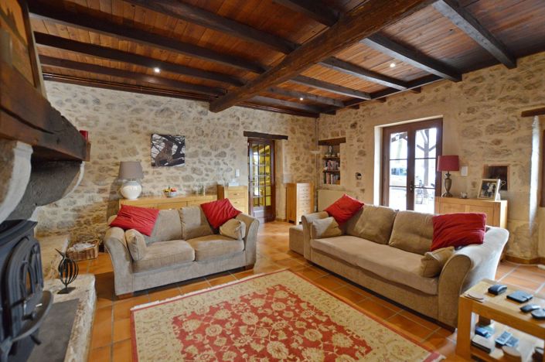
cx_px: 272
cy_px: 181
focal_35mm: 15
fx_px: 227
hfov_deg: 100.5
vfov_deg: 77.2
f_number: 3.5
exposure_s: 1/60
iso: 1000
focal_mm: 10
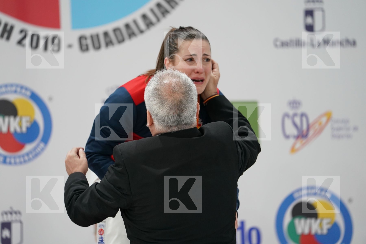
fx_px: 2033
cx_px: 183
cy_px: 122
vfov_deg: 6.9
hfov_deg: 10.3
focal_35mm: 200
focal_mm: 200
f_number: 2.8
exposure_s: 1/320
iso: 1600
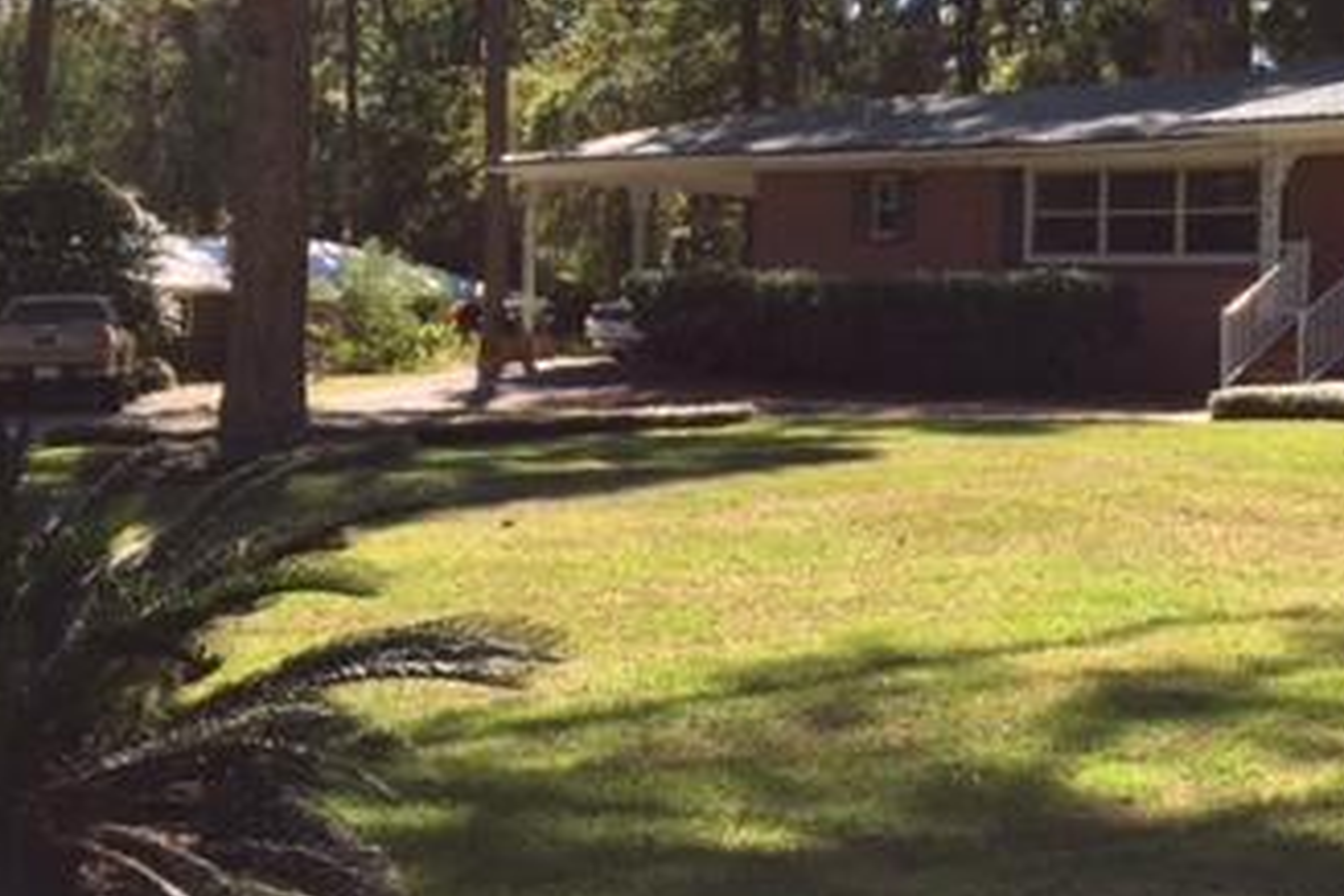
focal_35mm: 59
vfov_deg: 22.9
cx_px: 949
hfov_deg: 33.5
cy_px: 325
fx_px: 2202
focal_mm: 4.15
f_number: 2.2
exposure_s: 1/682
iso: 32
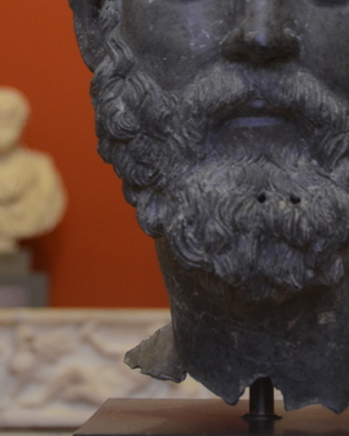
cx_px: 216
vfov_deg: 12.7
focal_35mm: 152
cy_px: 108
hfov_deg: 10.2
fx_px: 1963
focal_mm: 55
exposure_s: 1/5
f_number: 4.8
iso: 1250
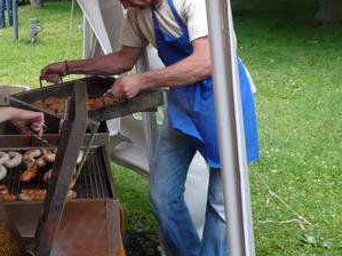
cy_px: 1
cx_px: 13
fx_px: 741
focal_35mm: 75
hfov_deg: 25.0
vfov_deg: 19.1
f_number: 2.8
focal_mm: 5.8
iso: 100
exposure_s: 1/320
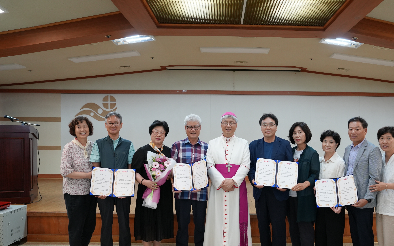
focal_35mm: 30
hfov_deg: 62.5
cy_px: 151
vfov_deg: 41.6
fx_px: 322
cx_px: 232
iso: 1600
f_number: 4
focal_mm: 25
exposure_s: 1/160
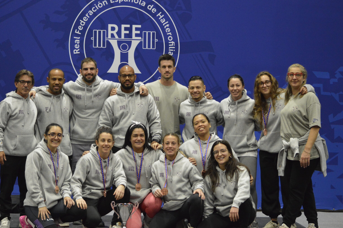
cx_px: 167
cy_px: 118
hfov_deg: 23.5
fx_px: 824
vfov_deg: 15.8
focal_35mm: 87
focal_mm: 55
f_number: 4.5
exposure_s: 1/500
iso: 3200
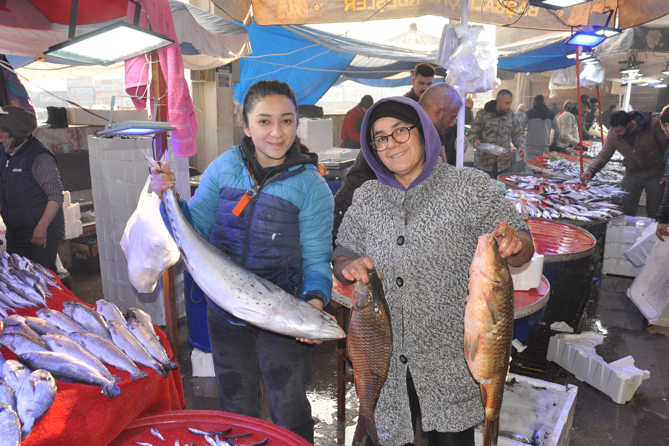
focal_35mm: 33
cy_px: 225
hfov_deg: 57.9
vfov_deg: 40.5
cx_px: 324
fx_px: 604
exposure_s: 1/200
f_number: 5
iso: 200
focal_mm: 21
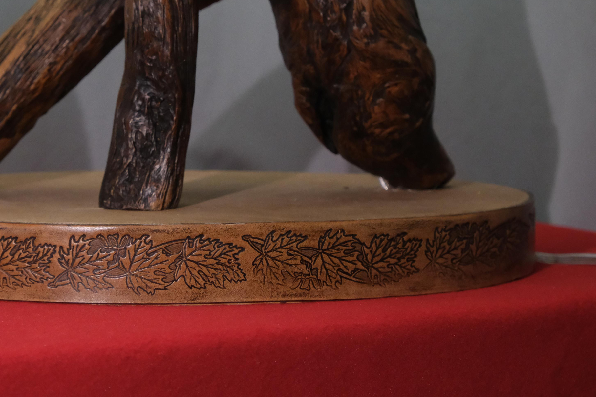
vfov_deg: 11.7
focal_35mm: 117
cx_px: 187
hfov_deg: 17.4
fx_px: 1937
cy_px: 185
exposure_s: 1/64
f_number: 5.6
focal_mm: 55
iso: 4000
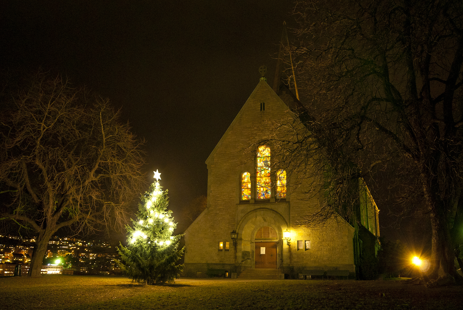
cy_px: 155
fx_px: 386
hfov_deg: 61.9
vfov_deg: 43.7
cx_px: 232
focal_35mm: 30
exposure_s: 4
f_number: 7.1
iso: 500
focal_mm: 20
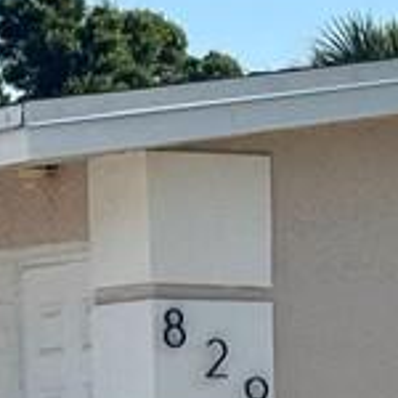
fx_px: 3772
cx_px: 655
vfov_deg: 5.9
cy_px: 815
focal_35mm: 290
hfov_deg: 6.0
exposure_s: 1/5376
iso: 64
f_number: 1.78
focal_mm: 6.76
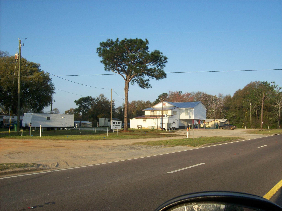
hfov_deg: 51.4
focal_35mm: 36
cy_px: 106
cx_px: 141
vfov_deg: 39.7
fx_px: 293
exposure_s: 1/314
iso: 80
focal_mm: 6
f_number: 4.8
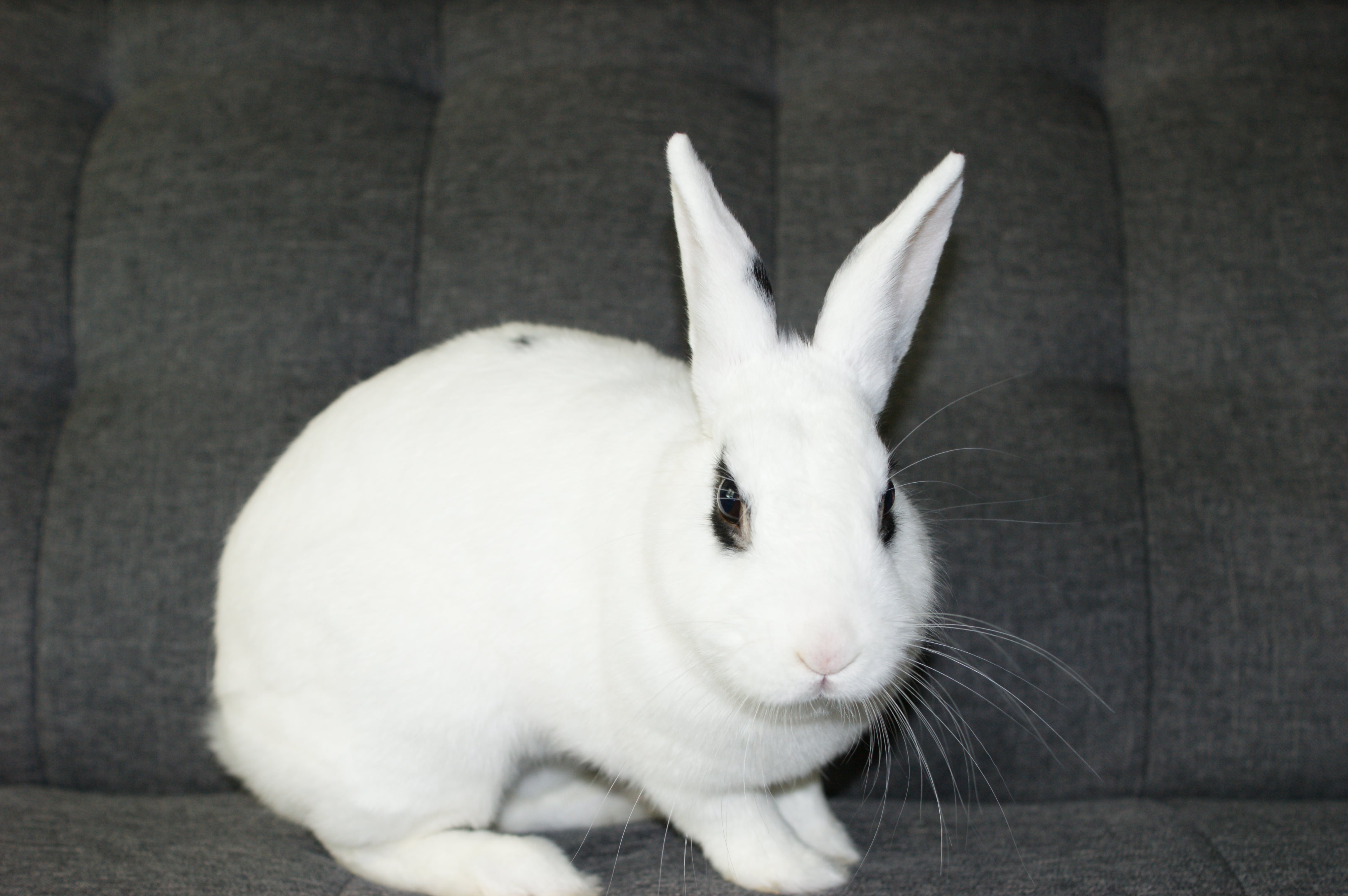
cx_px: 674
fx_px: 1965
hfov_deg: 37.9
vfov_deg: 25.7
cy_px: 448
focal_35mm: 52
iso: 400
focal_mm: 35
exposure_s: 1/80
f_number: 3.5
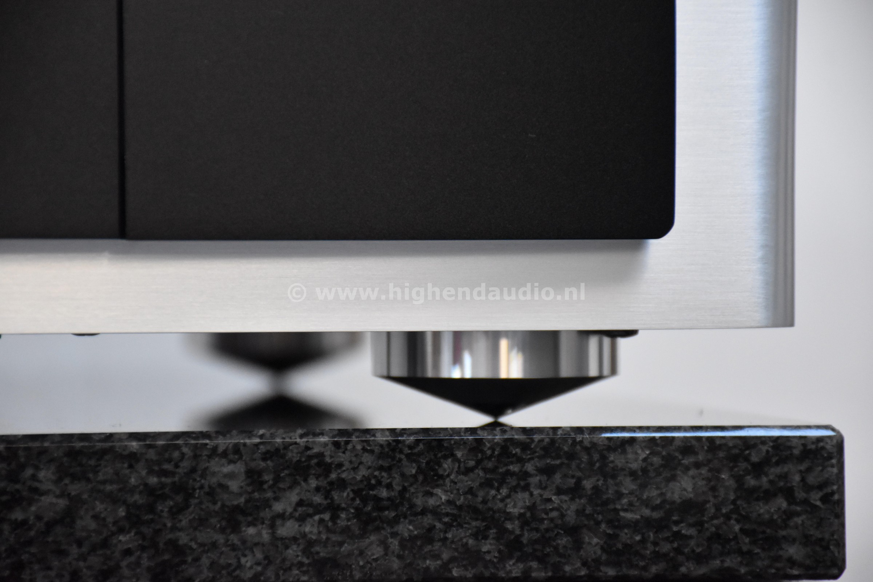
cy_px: 291
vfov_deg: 6.5
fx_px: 5092
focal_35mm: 210
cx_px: 436
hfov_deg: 9.8
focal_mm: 140
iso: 3600
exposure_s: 1/125
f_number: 5.6
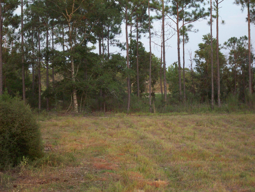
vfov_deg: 13.3
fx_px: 818
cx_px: 128
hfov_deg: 17.7
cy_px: 96
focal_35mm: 111
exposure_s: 1/128
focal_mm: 18.6
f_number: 5.2
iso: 200
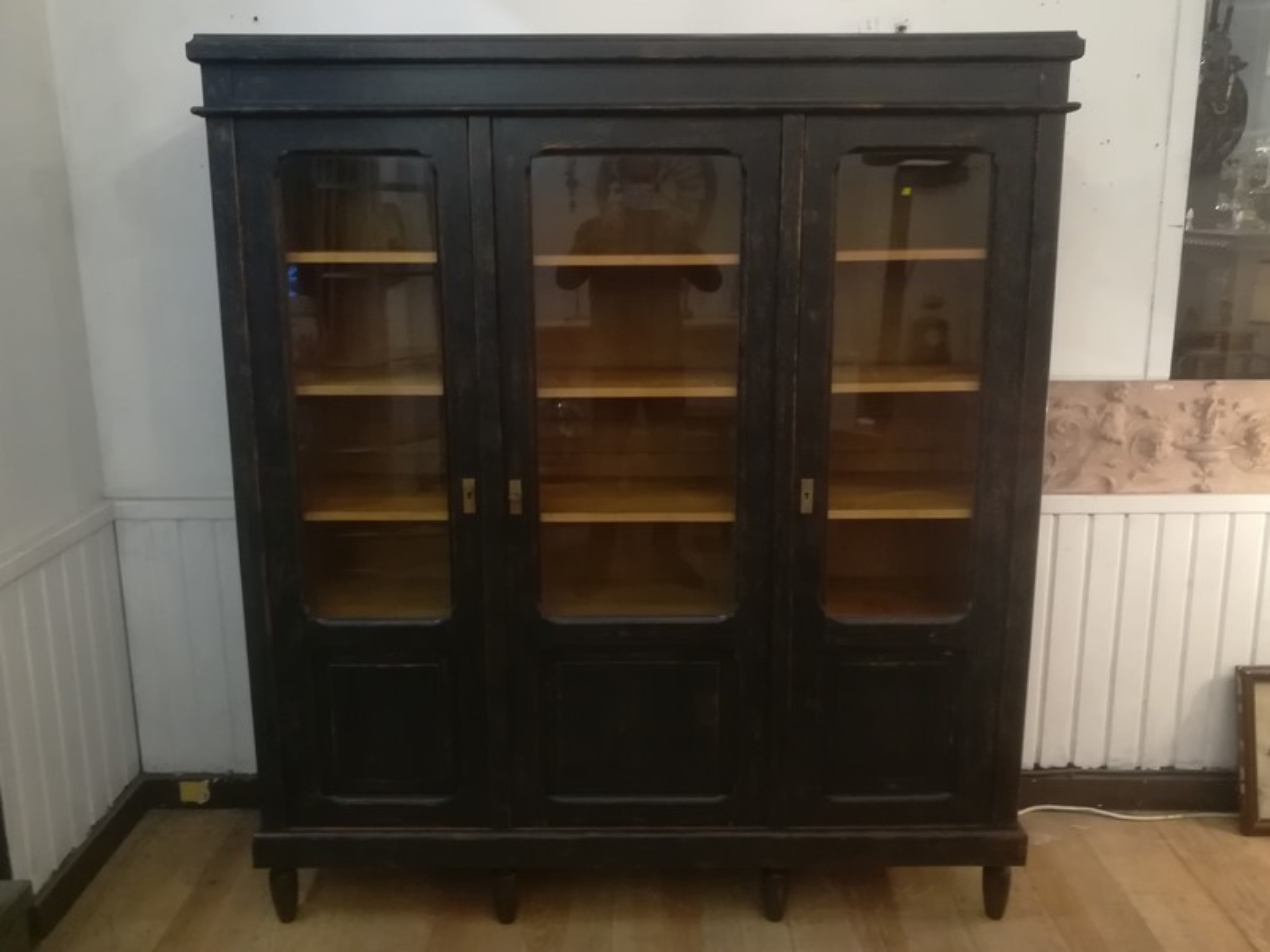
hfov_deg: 67.3
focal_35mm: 26
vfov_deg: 53.1
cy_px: 476
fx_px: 954
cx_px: 635
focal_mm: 3.83
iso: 500
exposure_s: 1/25
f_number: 2.2
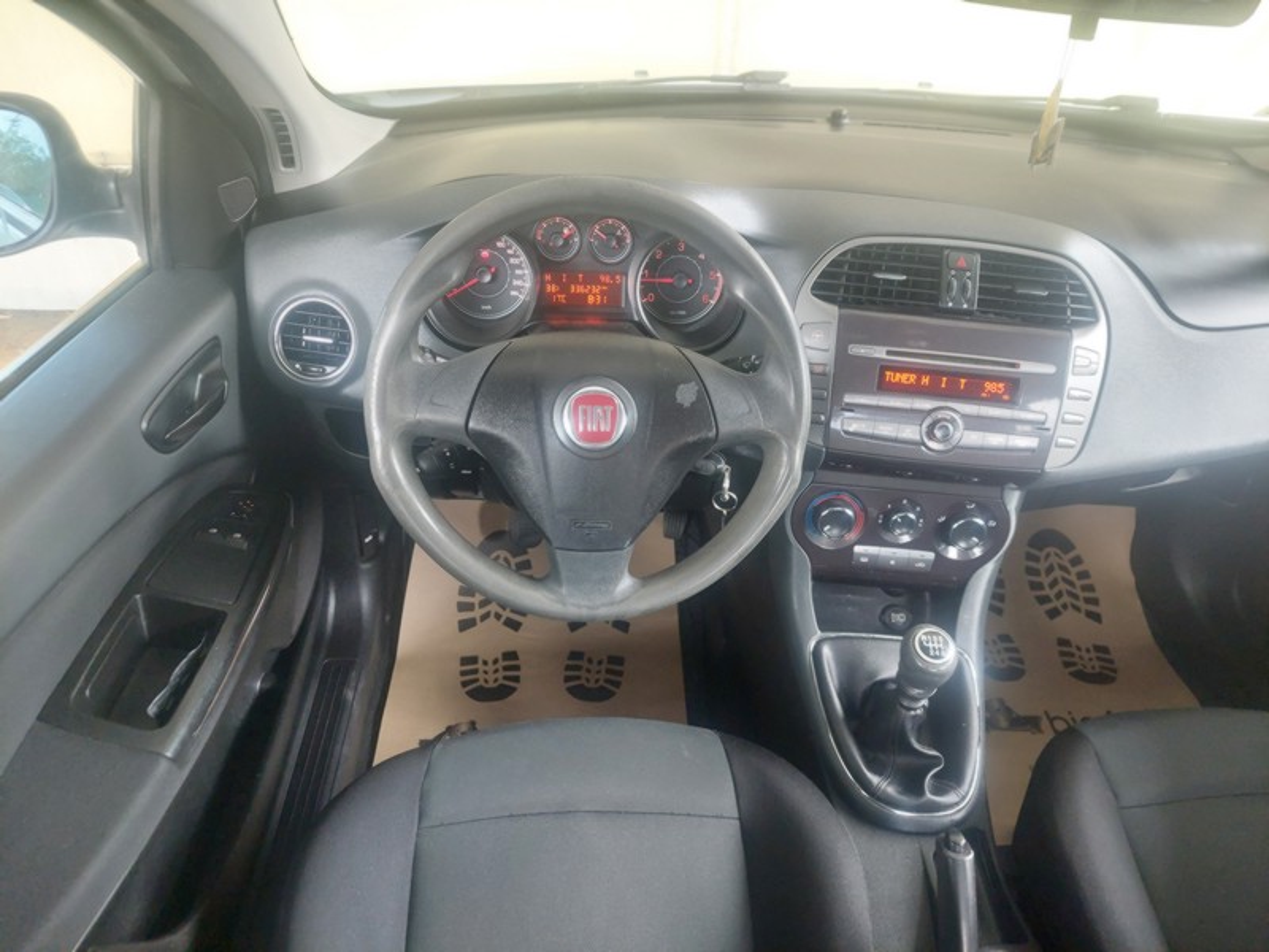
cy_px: 476
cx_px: 634
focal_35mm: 25
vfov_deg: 54.9
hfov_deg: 69.4
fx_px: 916
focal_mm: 5.23
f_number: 1.8
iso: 400
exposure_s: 1/50
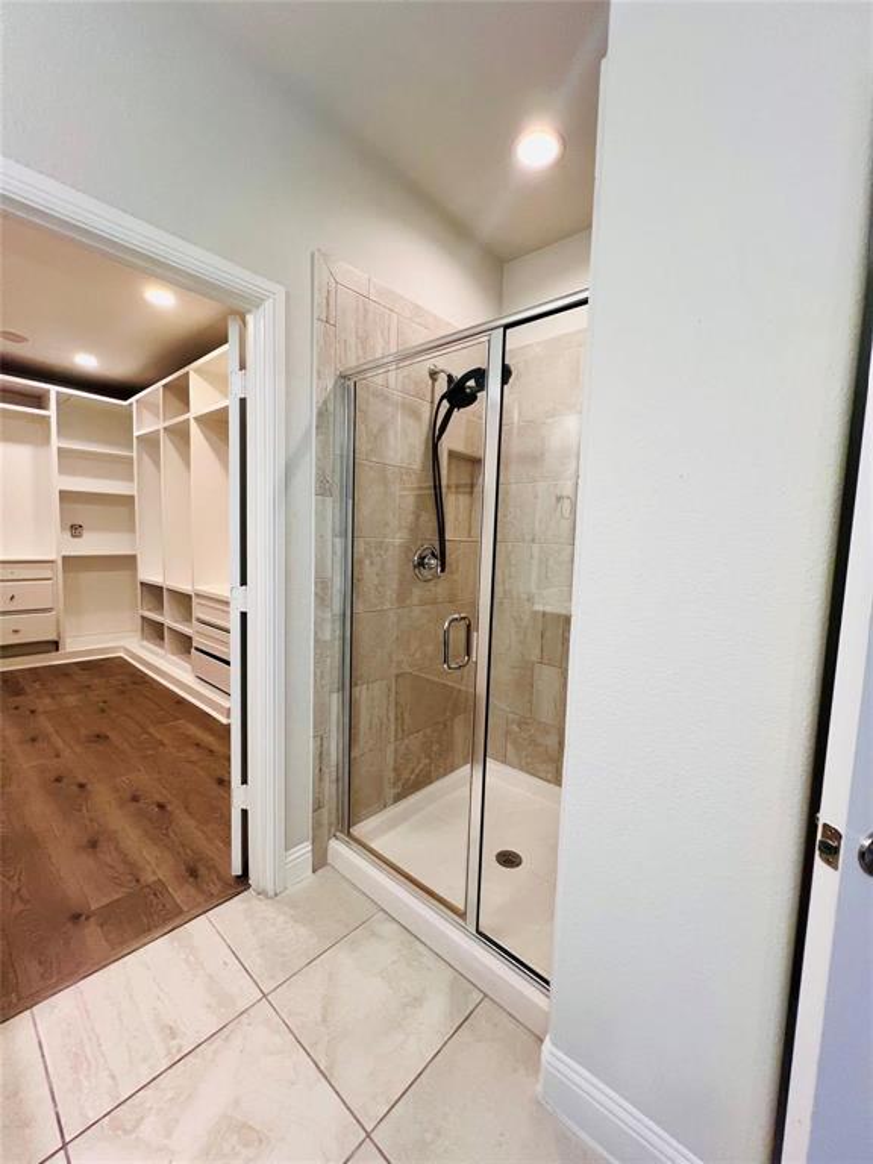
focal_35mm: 13
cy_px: 582
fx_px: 437
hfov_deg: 89.9
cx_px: 436
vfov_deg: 106.2
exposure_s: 1/120
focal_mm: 1.57
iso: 160
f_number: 1.8
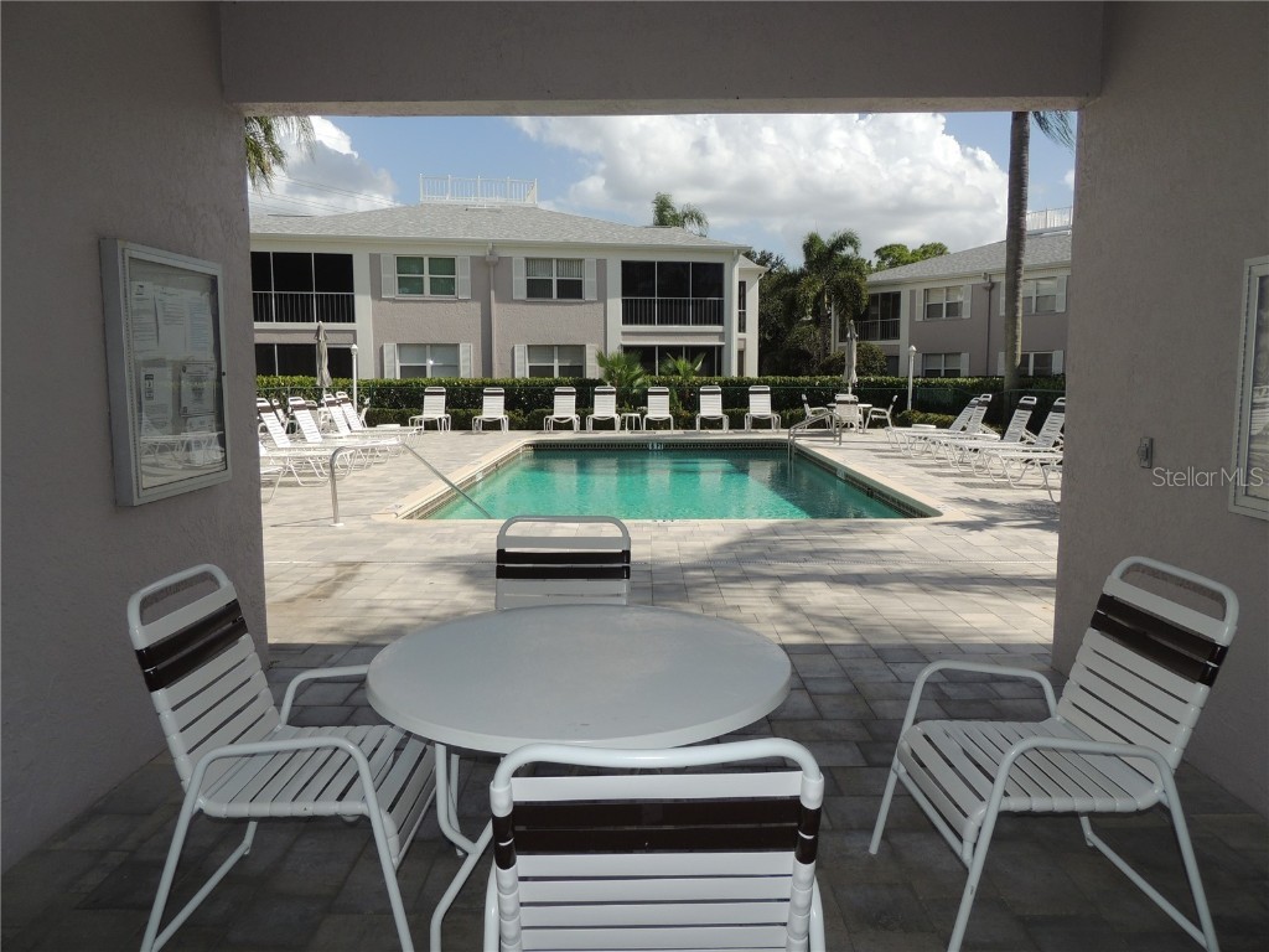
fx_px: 880
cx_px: 634
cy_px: 476
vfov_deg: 56.8
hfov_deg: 71.6
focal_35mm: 24
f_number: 3
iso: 100
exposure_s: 1/1600
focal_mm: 4.3
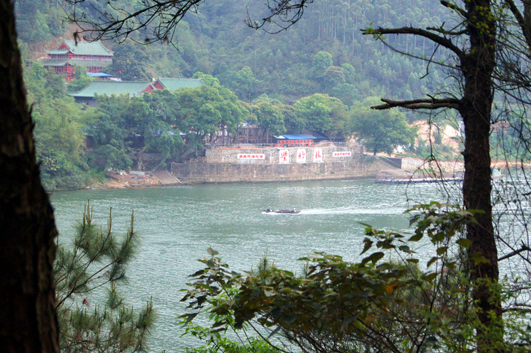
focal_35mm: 82
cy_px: 176
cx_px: 266
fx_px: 1215
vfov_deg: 16.5
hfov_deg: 24.7
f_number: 5.6
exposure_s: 1/125
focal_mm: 55
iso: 1600
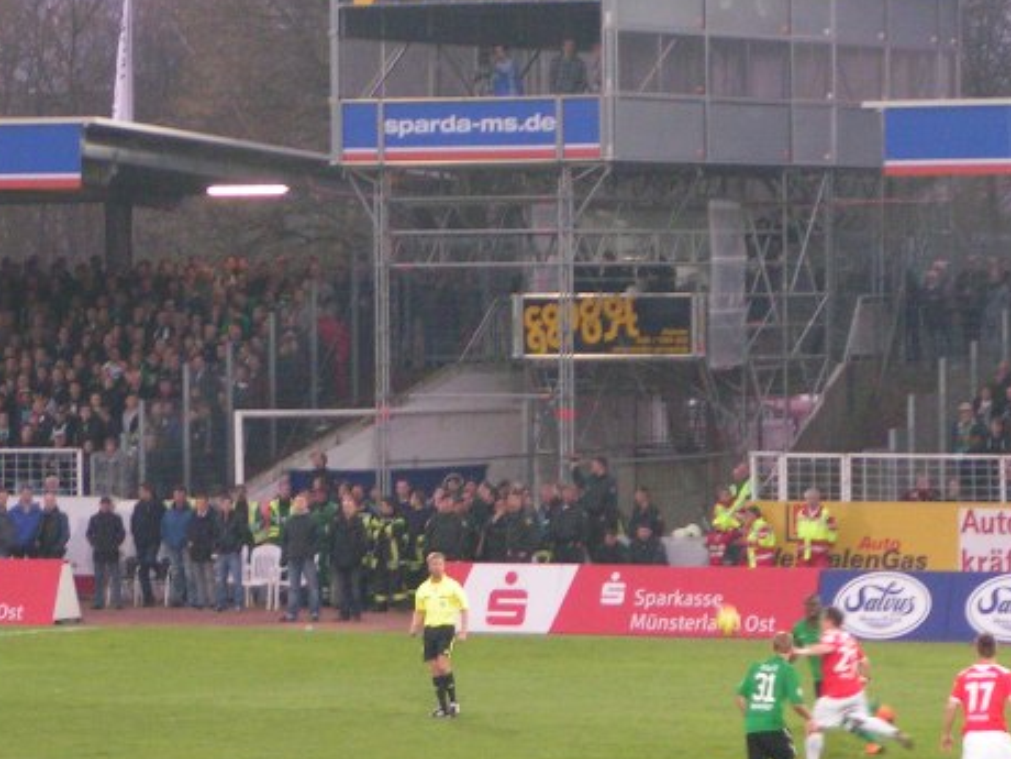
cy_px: 563
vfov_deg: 6.5
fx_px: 6659
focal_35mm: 228
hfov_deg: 8.7
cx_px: 424
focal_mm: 20
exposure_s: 1/80
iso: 200
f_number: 3.5
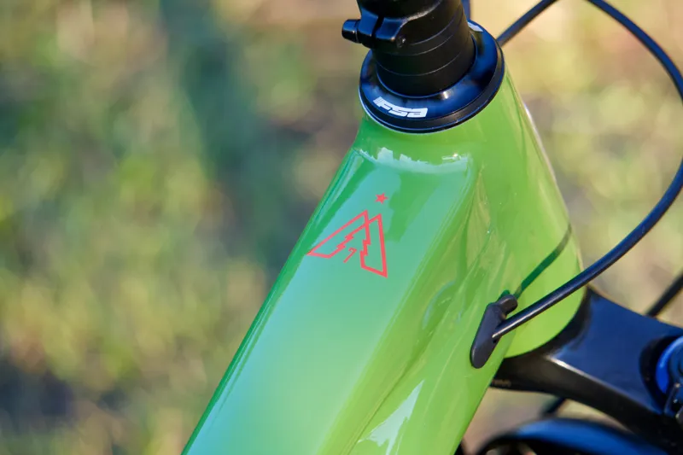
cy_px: 228
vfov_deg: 6.6
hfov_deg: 9.9
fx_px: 3955
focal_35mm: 208
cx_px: 342
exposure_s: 1/160
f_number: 5.6
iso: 400
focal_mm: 139
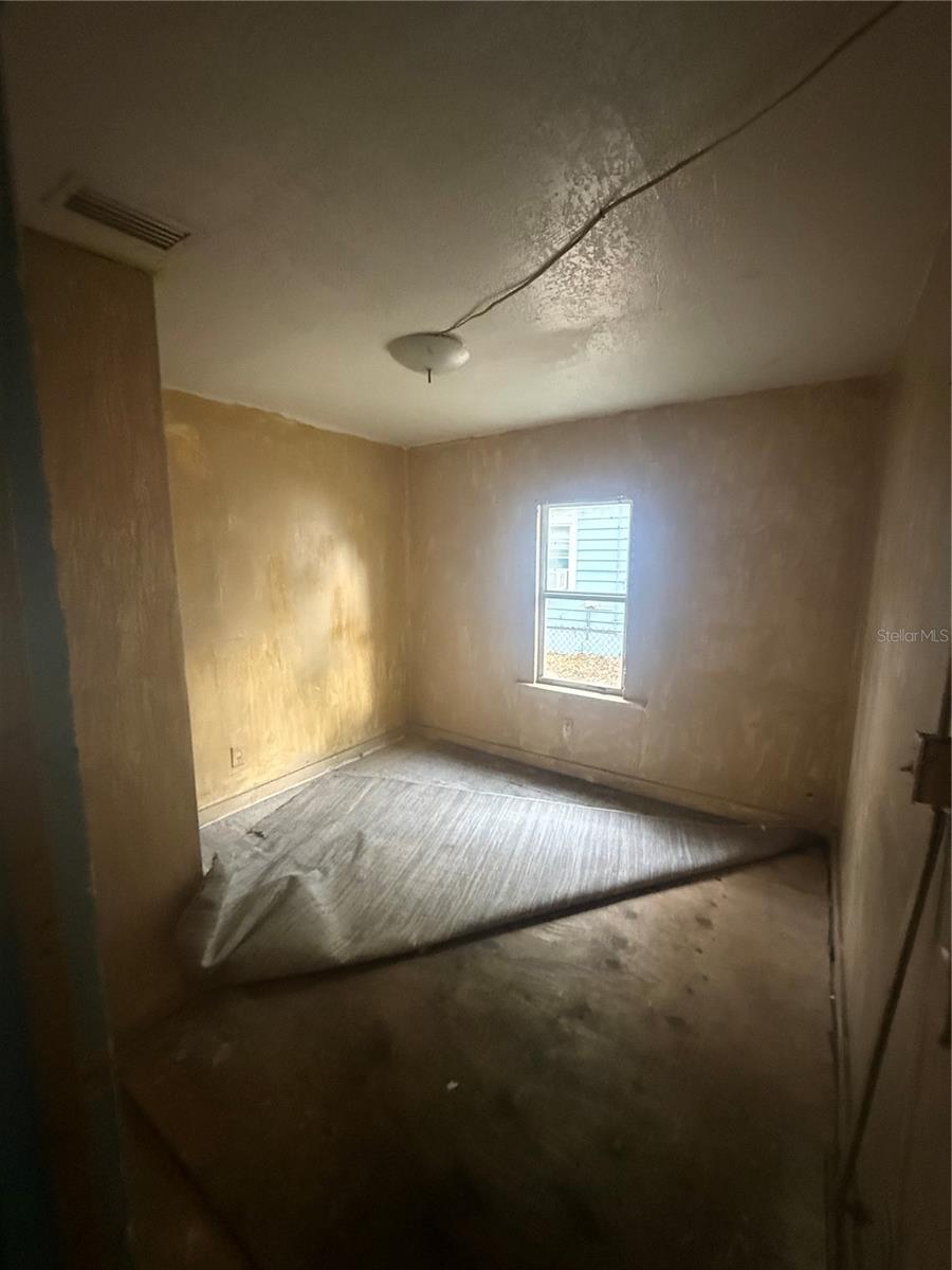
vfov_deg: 102.1
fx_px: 513
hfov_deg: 85.7
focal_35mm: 14
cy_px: 635
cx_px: 476
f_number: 2.2
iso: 1250
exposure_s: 1/60
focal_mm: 2.22
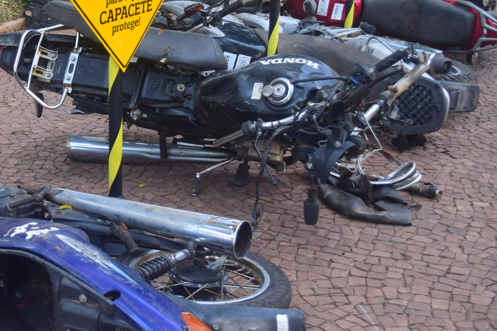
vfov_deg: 20.8
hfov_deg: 30.2
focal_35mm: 65
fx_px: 897
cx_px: 97
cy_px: 98
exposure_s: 1/100
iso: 100
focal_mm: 24
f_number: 4
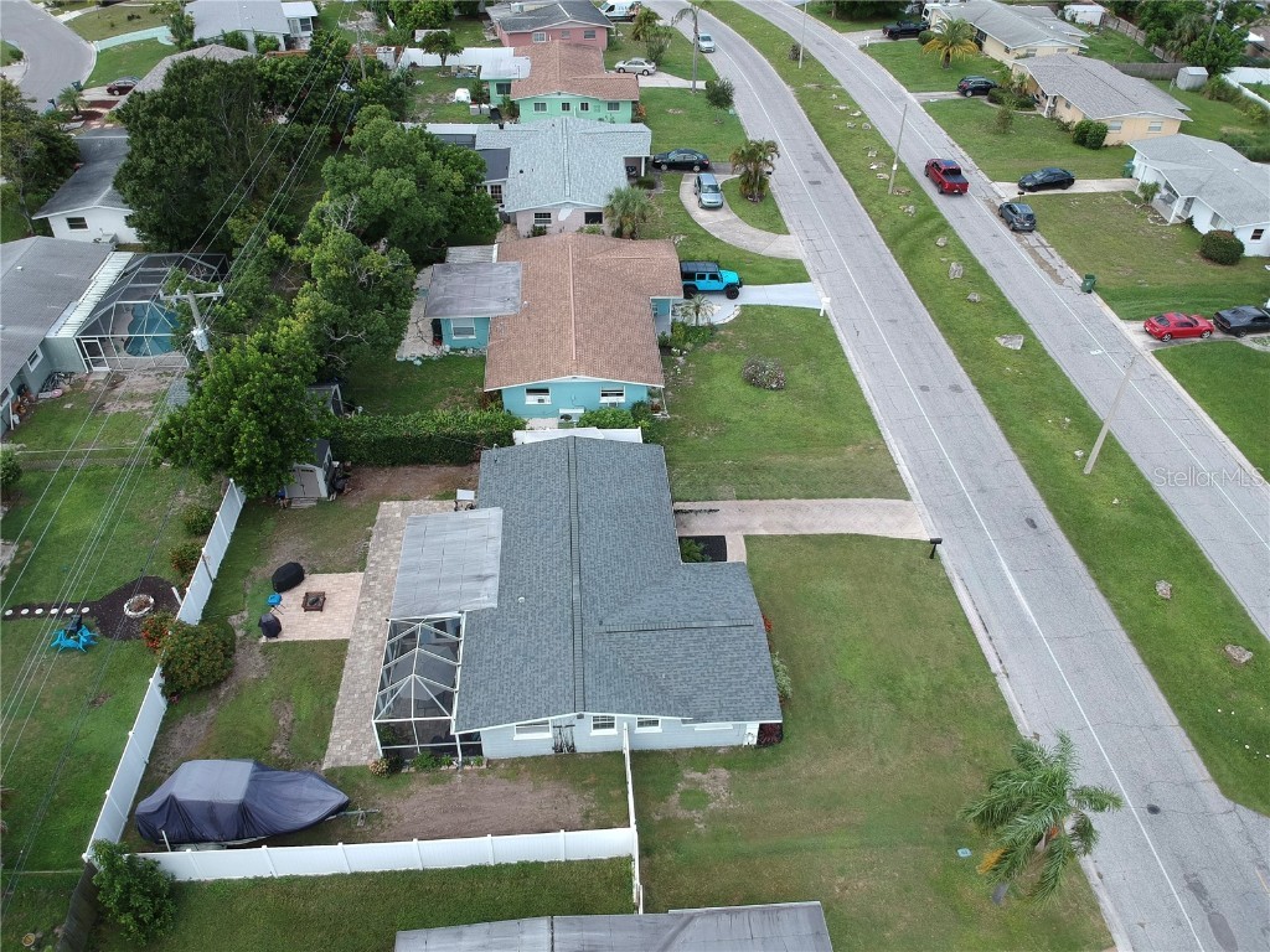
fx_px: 917
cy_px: 476
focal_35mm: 25
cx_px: 635
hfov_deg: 69.4
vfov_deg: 54.9
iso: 100
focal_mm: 4.49
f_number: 2.6
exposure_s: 1/500
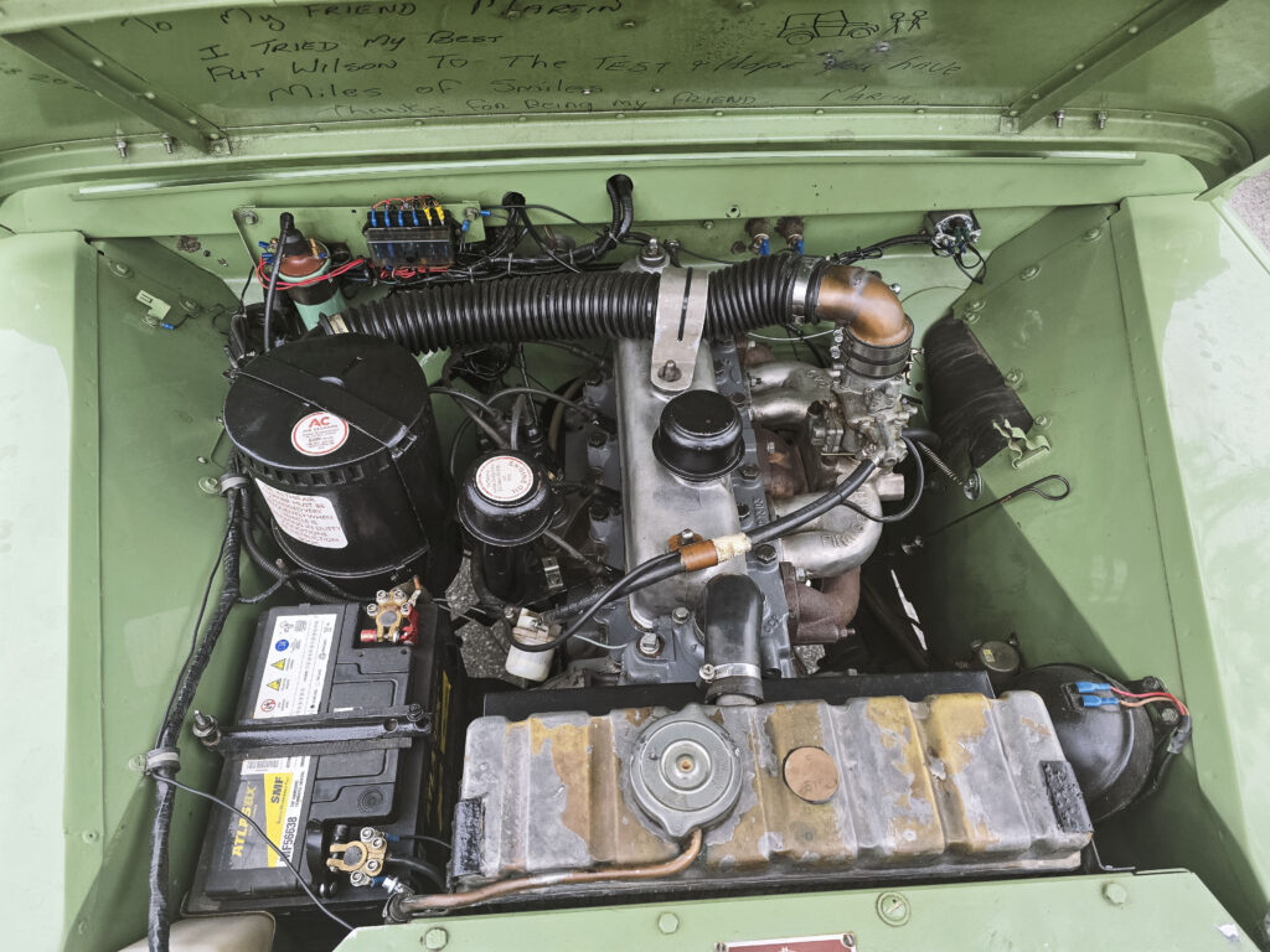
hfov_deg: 73.9
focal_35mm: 23
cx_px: 635
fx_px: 844
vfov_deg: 58.9
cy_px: 476
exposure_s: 1/180
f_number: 1.7
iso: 125
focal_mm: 6.3
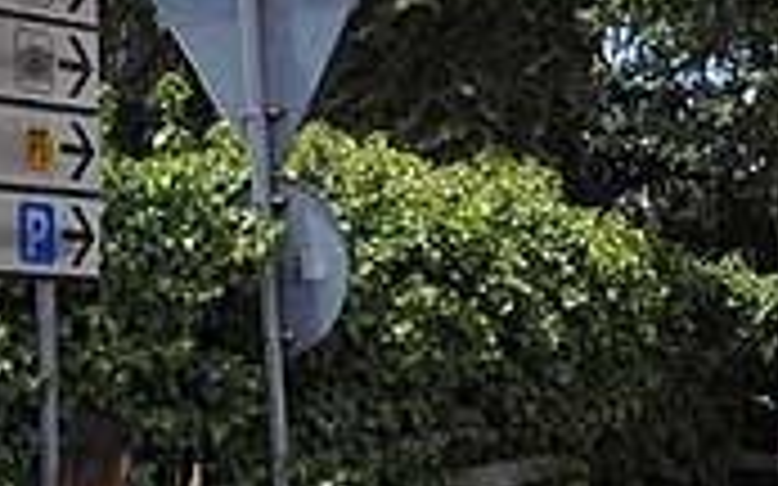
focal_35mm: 103
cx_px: 747
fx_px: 2183
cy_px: 614
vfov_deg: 12.3
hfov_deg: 19.7
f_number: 4
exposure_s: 1/1000
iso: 160
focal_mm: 24
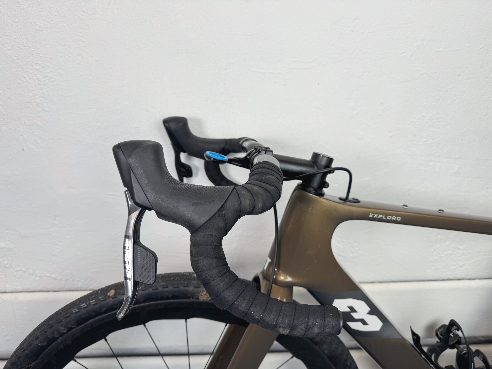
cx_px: 246
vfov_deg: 56.8
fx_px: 341
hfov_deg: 71.6
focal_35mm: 24
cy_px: 184
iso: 64
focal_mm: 6.76
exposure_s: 1/100
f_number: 1.78
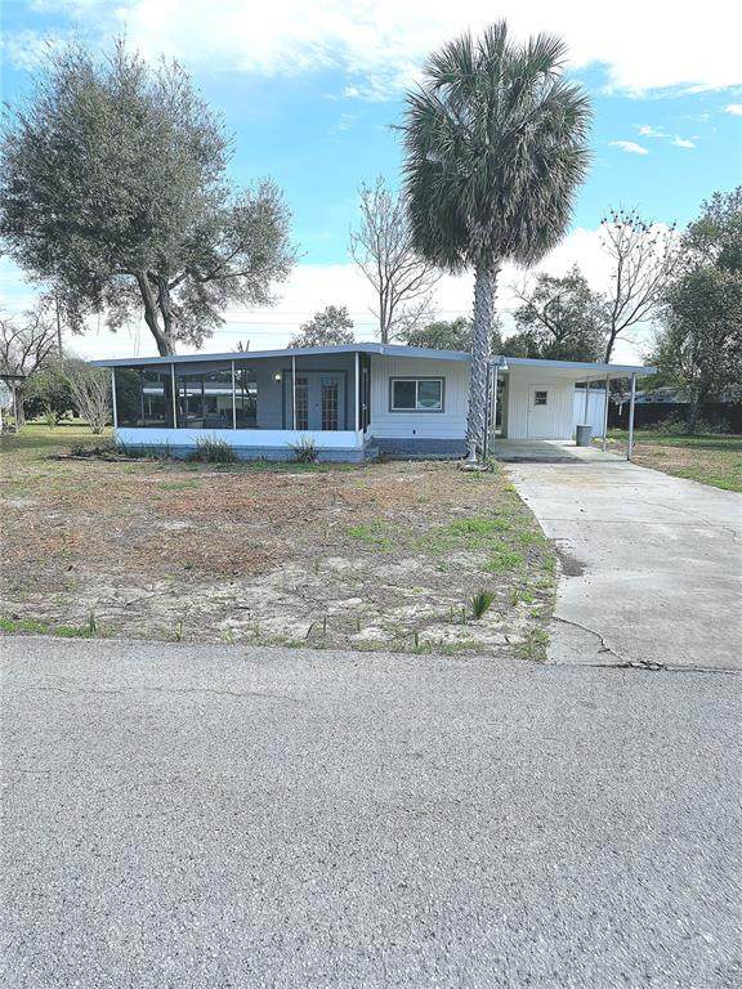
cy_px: 494
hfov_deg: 58.9
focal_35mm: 23
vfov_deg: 73.9
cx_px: 371
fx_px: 657
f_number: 1.8
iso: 50
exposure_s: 1/3333
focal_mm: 5.4
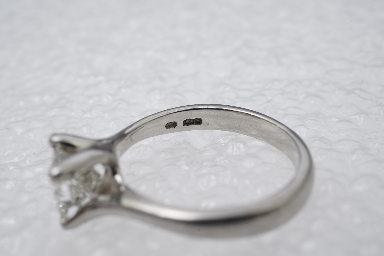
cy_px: 128
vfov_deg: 29.9
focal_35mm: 45
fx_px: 480
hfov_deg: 43.6
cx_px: 192
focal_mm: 30
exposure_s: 1/125
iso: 400
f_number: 22
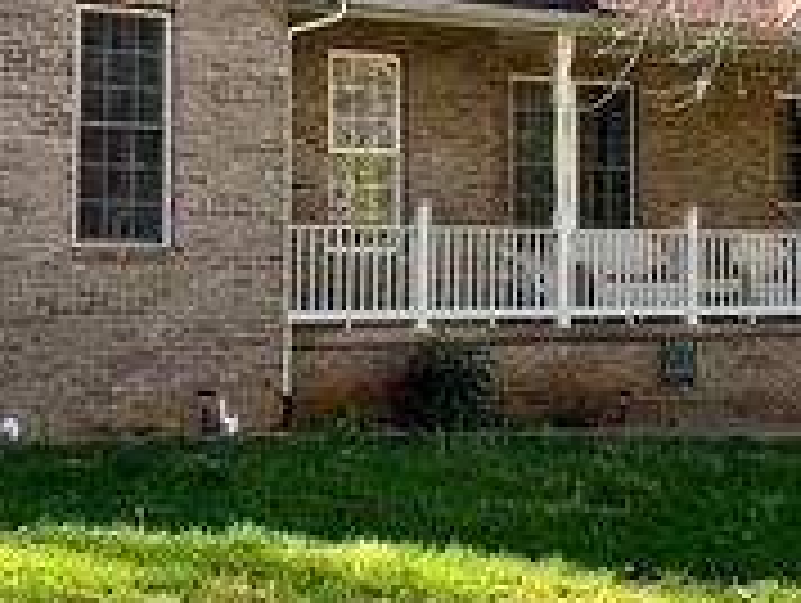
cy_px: 178
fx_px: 1691
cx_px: 378
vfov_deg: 20.1
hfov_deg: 26.6
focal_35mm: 73
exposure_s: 1/873
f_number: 1.5
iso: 50
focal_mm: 5.7
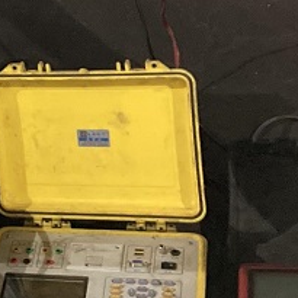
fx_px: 1256
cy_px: -25
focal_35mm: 129
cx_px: -315
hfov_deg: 11.9
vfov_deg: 13.3
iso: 500
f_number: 1.8
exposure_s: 1/25
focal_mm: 3.99
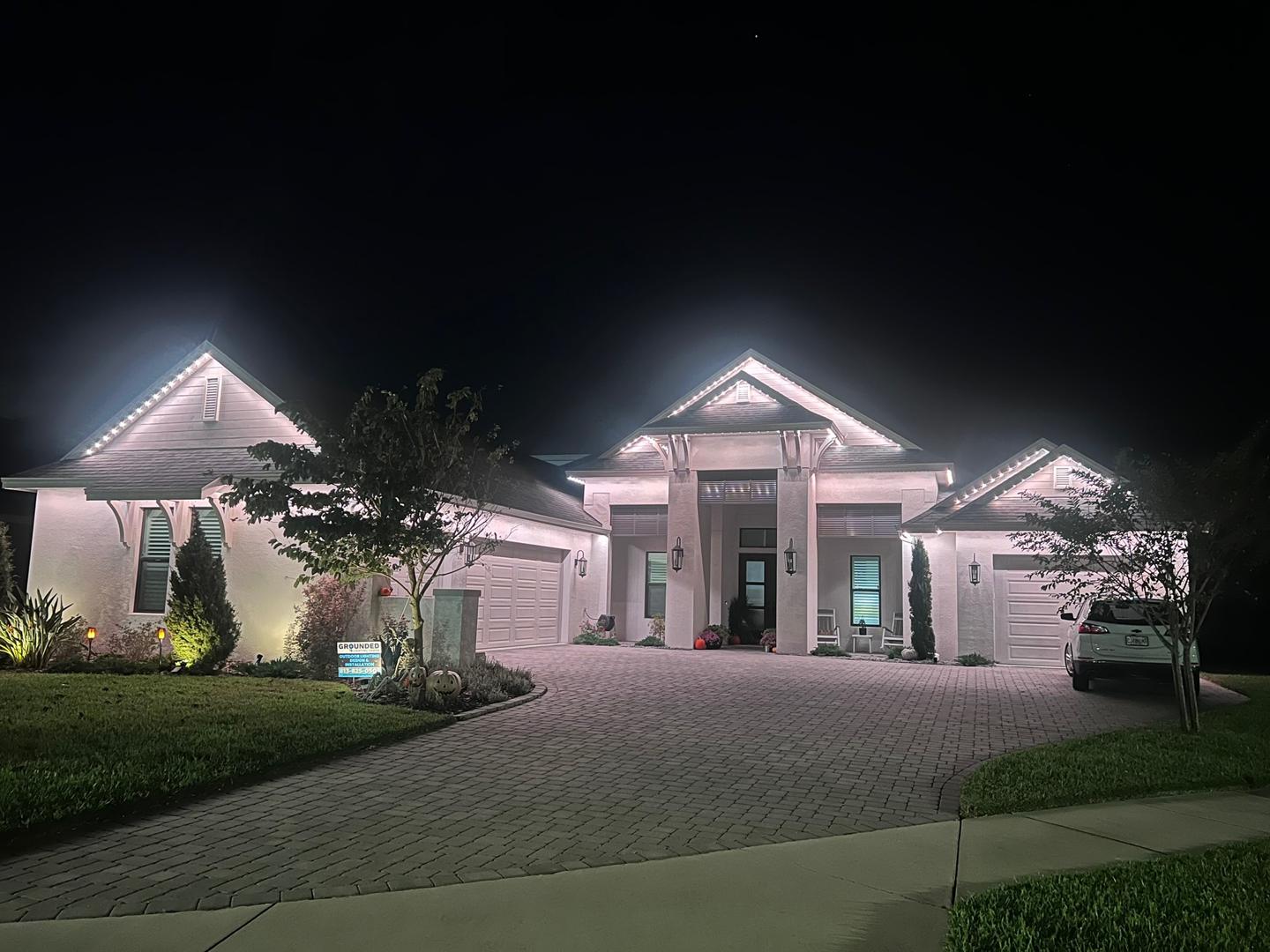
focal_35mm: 26
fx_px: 954
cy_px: 476
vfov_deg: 53.1
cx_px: 635
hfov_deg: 67.3
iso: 640
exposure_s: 1/11
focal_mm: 5.7
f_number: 1.5
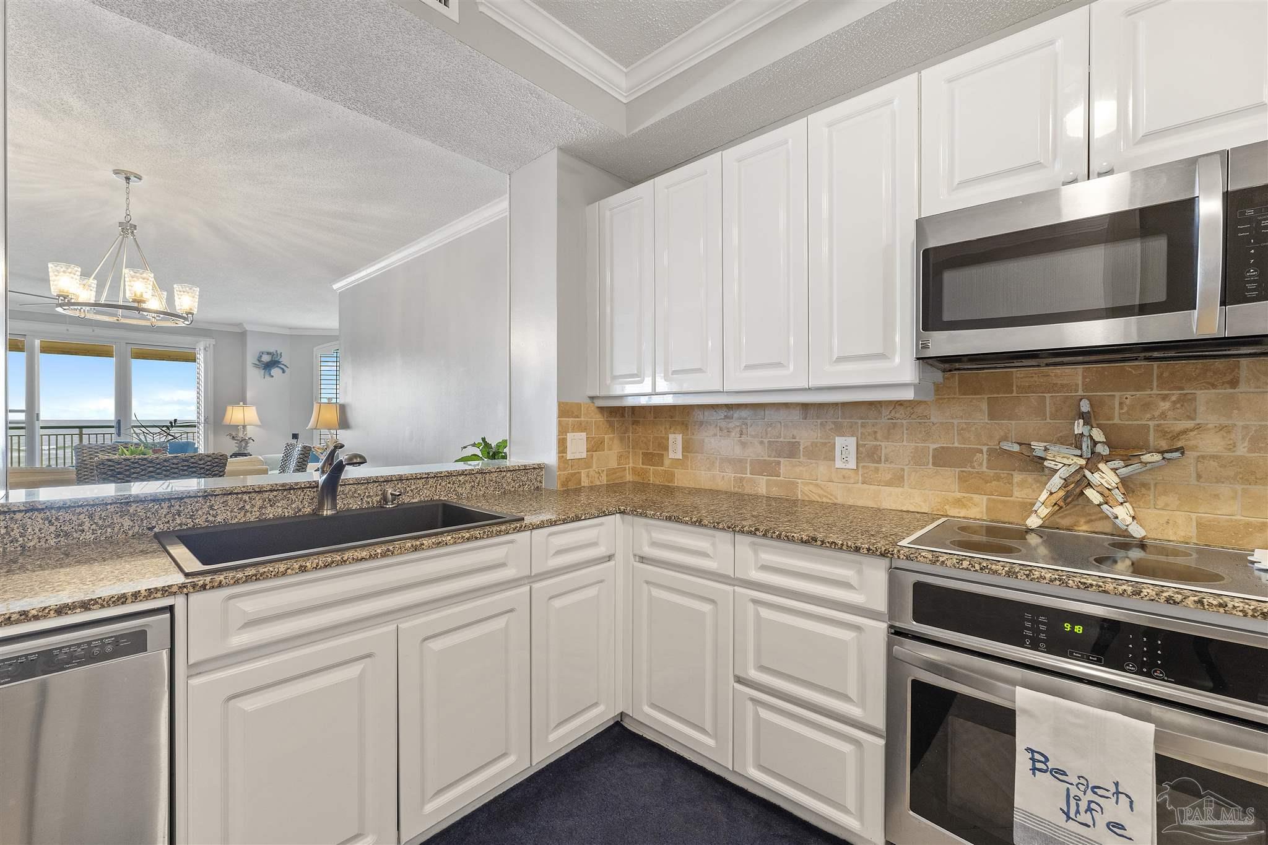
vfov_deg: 77.7
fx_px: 525
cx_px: 634
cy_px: 422
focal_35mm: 15
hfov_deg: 100.8
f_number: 8
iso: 800
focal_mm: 14.9
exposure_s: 1/5
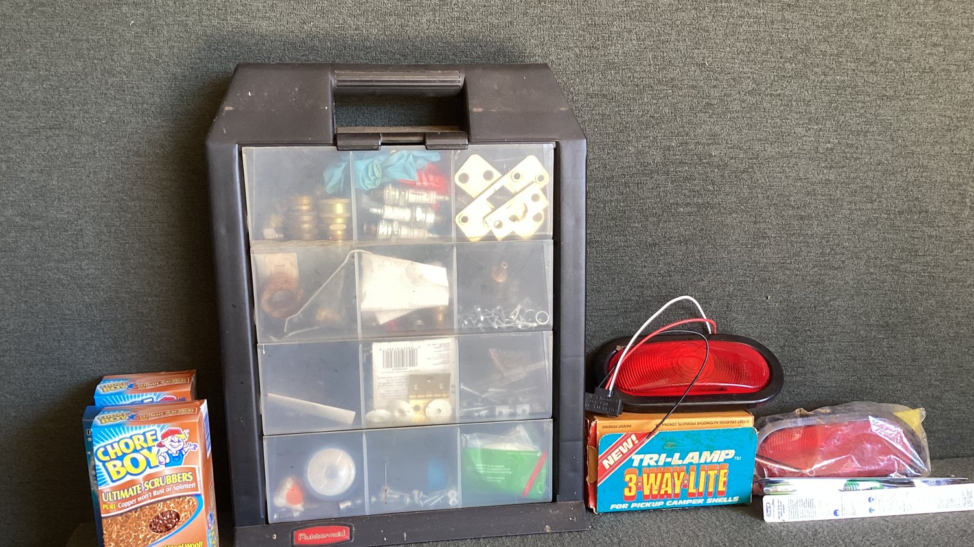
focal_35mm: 34
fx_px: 878
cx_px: 488
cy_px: 322
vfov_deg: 34.5
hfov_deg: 58.0
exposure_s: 1/50
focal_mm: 3.3
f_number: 2.4
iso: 80
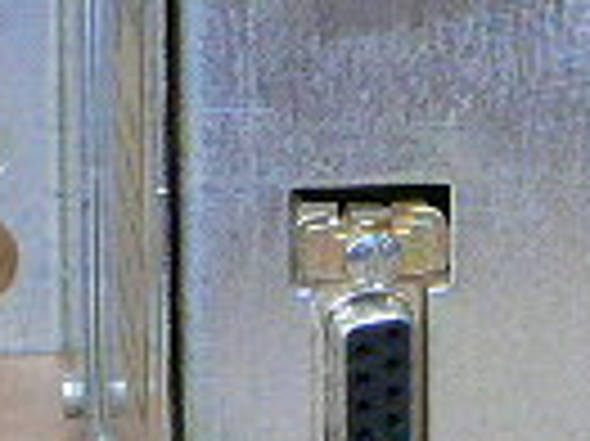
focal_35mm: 171
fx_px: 2912
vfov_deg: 8.7
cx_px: 991
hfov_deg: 11.0
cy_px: 108
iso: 200
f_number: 2.8
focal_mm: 4.6
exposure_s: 1/15
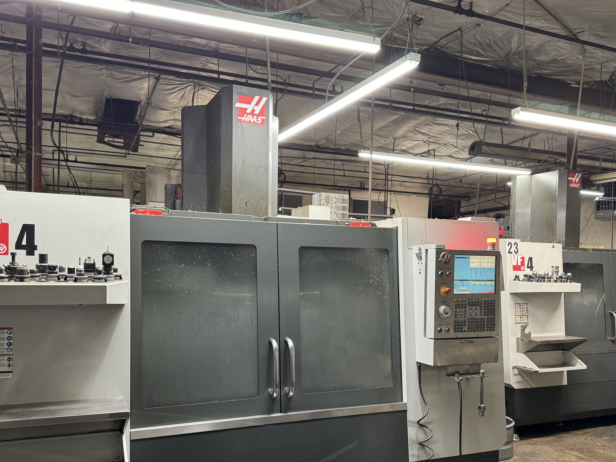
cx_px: 323
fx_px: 552
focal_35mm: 31
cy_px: 288
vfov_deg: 45.1
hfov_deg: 58.3
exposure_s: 1/60
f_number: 1.78
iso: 250
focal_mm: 6.76
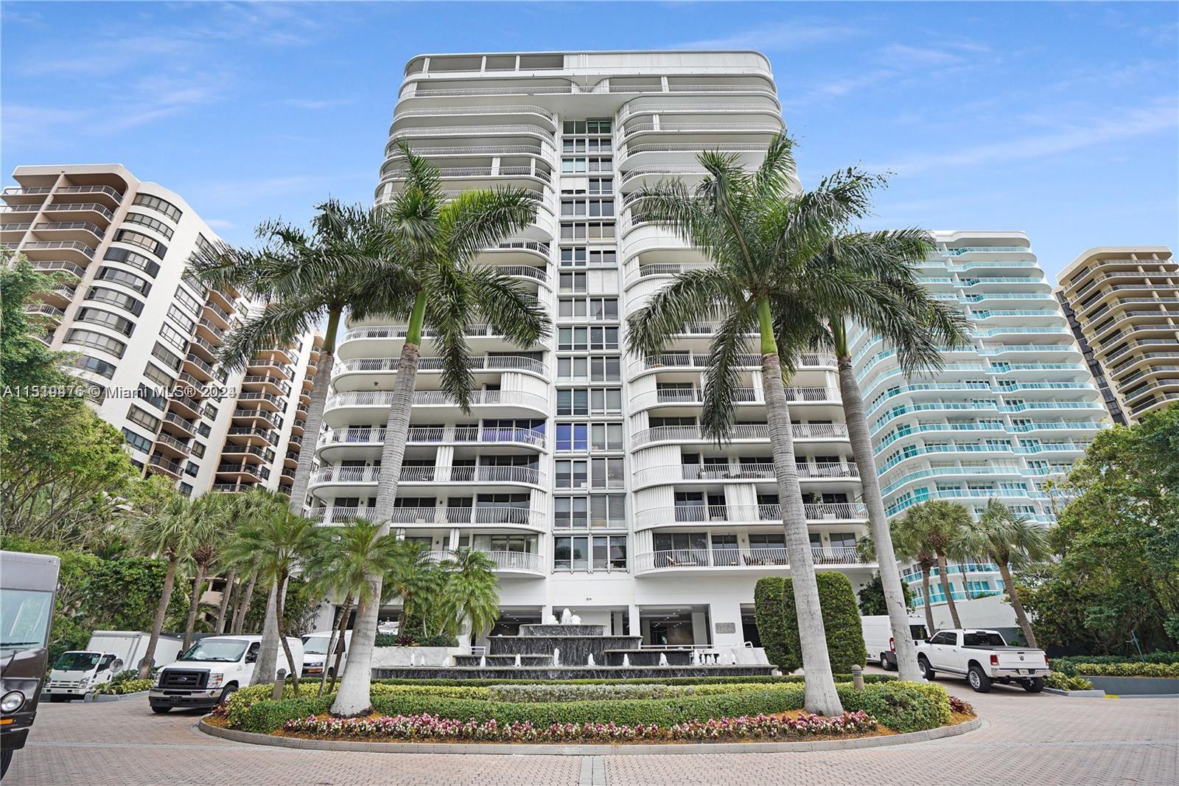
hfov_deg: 96.7
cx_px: 590
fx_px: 524
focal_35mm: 16
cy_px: 393
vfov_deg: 73.7
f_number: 4.5
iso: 64
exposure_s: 1/200
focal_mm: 16
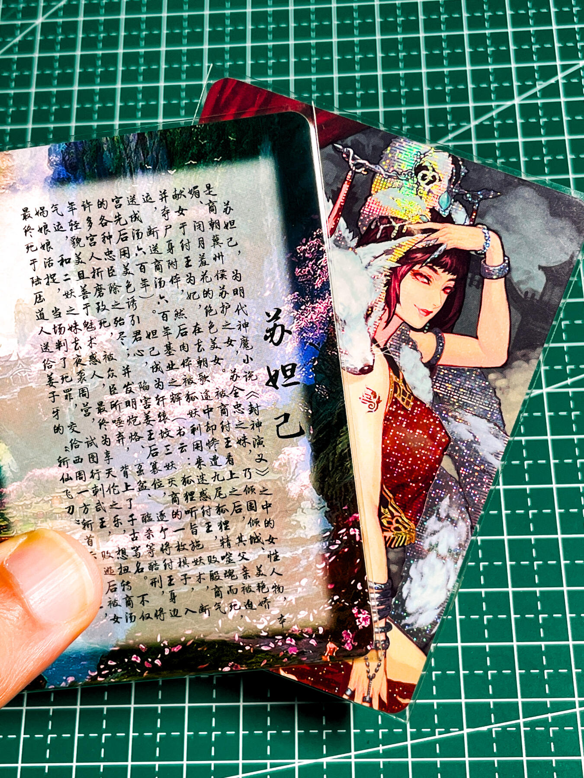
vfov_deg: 36.8
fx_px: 1170
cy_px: 389
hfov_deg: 28.0
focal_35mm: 52
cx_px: 292
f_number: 1.6
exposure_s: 1/99
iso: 65
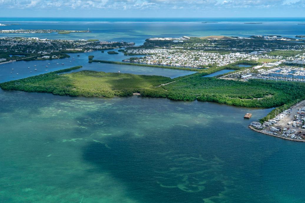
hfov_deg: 49.5
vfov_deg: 34.2
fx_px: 330
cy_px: 110
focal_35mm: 39
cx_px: 146
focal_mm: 35
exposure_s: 1/1000
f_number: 5.6
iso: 500
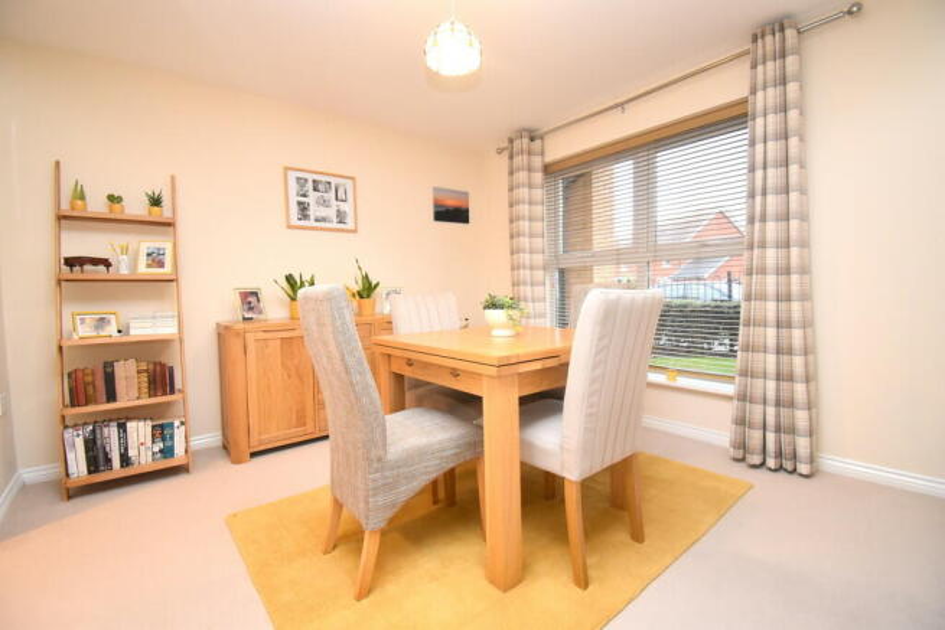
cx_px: 472
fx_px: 394
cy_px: 315
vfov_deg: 77.4
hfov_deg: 100.4
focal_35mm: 15
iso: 1800
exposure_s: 1/60
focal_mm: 10
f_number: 4.5
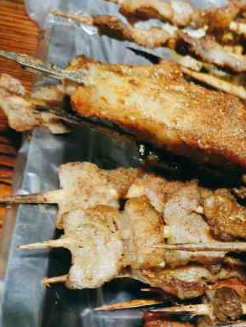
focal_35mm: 55
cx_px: 270
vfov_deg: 34.2
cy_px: 245
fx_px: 521
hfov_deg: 24.8
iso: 1458
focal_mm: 4.76
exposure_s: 1/33
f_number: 1.79
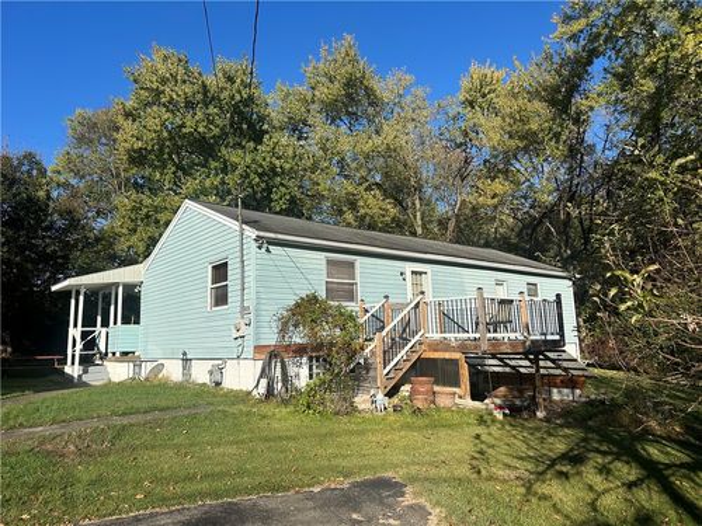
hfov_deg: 71.6
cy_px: 263
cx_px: 351
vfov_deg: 56.8
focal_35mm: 24
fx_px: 487
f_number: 1.78
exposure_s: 1/5000
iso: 80
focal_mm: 6.86
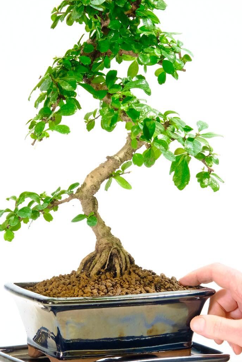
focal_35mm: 150
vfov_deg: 13.7
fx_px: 1512
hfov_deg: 9.2
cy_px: 168
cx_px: 105
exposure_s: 1/30
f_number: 8
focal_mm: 80
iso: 2500
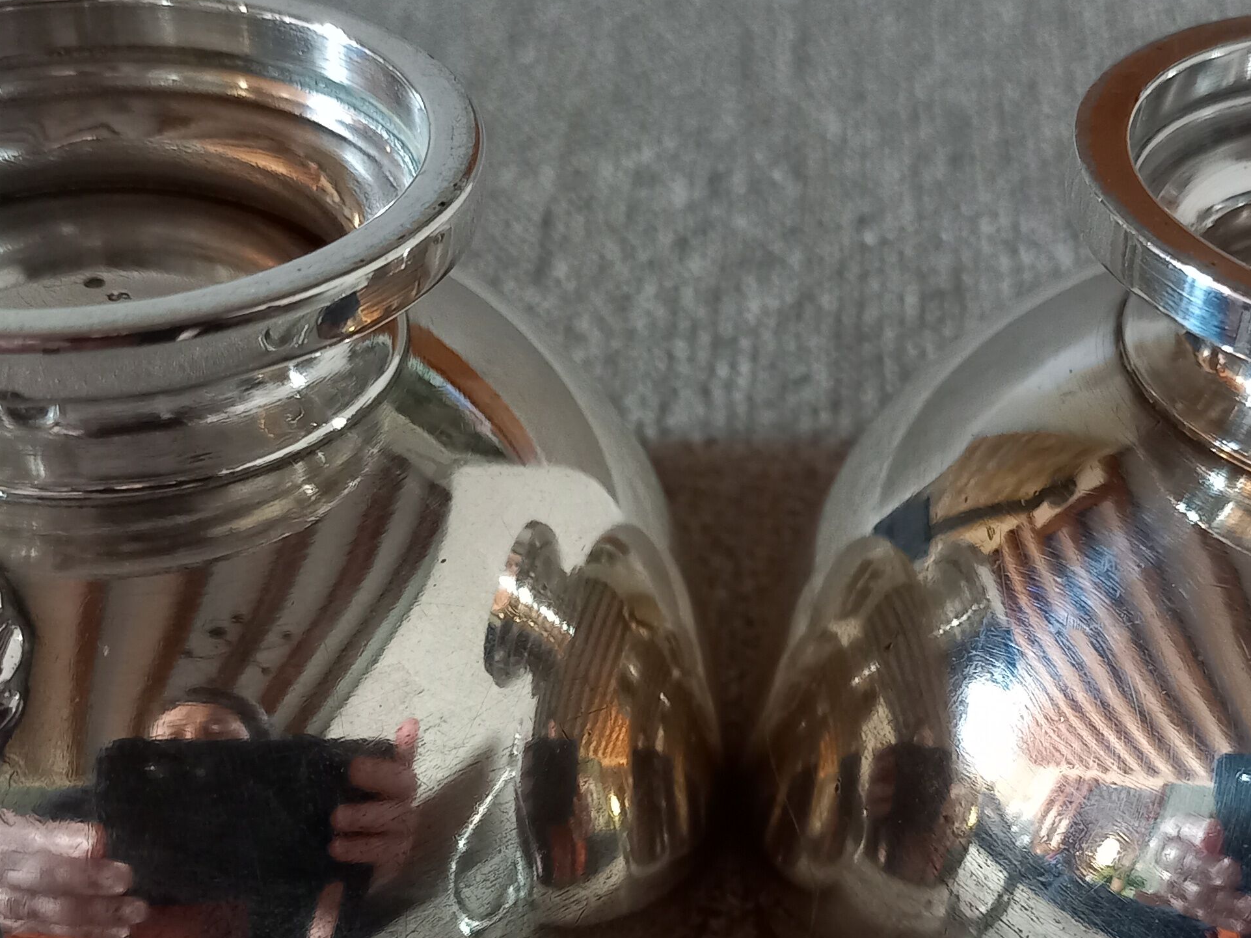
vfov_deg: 27.2
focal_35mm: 52
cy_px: 823
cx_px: 736
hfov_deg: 36.7
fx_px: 1879
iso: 400
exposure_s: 1/25
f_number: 1.8
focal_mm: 4.65
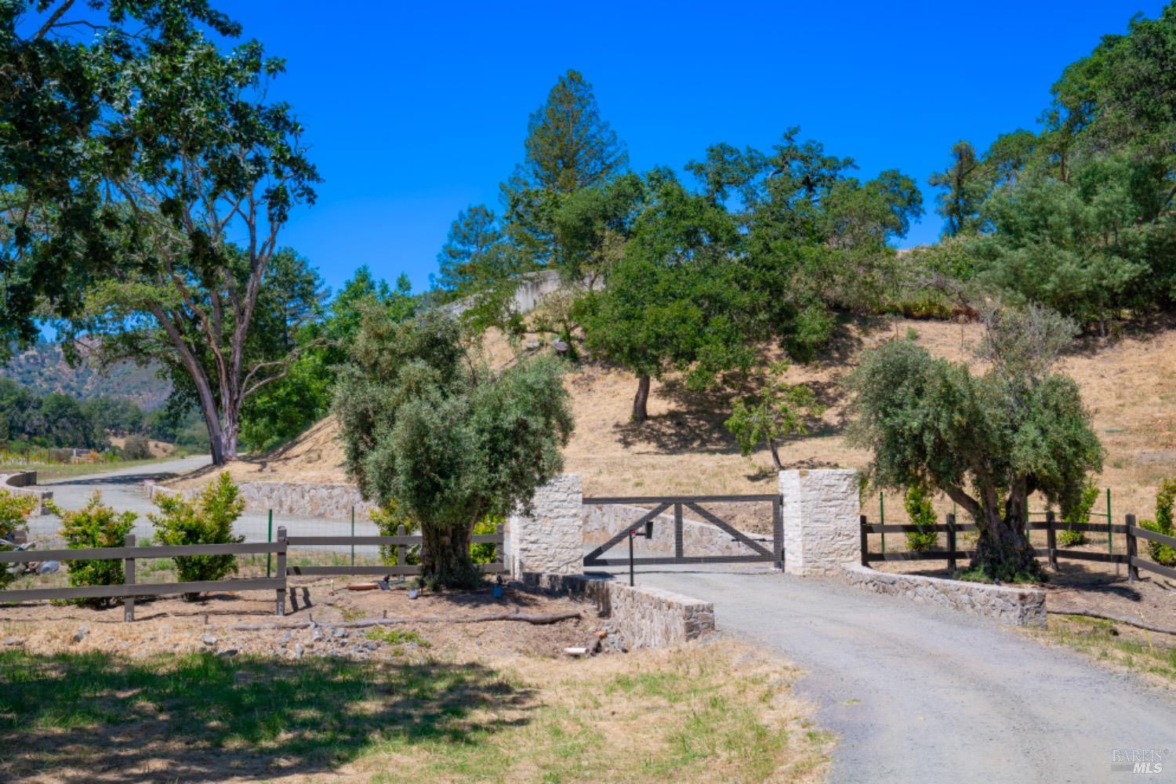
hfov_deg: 45.4
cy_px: 392
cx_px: 588
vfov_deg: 31.2
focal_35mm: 43
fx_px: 1405
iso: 100
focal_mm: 43
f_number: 8
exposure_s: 1/200
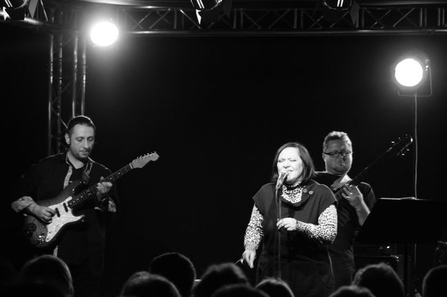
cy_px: 148
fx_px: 1861
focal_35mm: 150
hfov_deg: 13.7
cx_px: 224
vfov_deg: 9.1
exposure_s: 1/30
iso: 1600
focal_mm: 100
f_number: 5
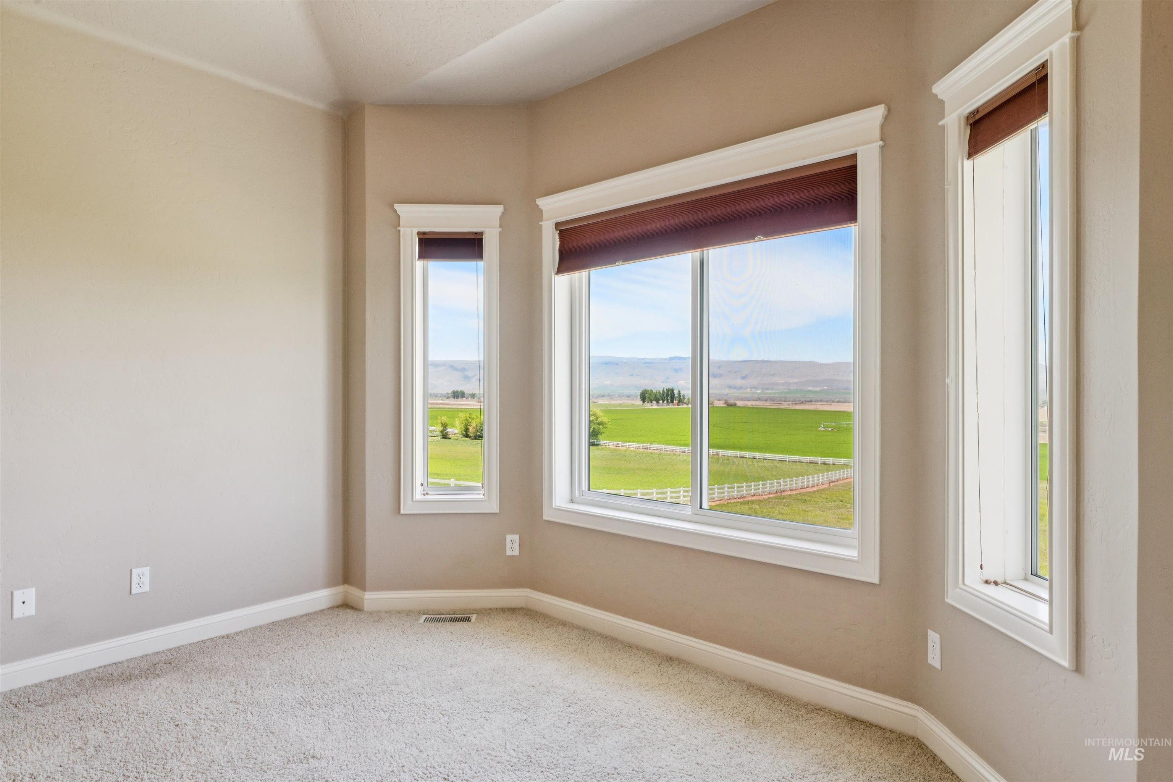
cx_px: 586
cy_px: 391
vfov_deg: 61.2
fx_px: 661
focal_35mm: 20
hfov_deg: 83.1
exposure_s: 1/60
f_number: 13
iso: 400
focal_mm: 20.3
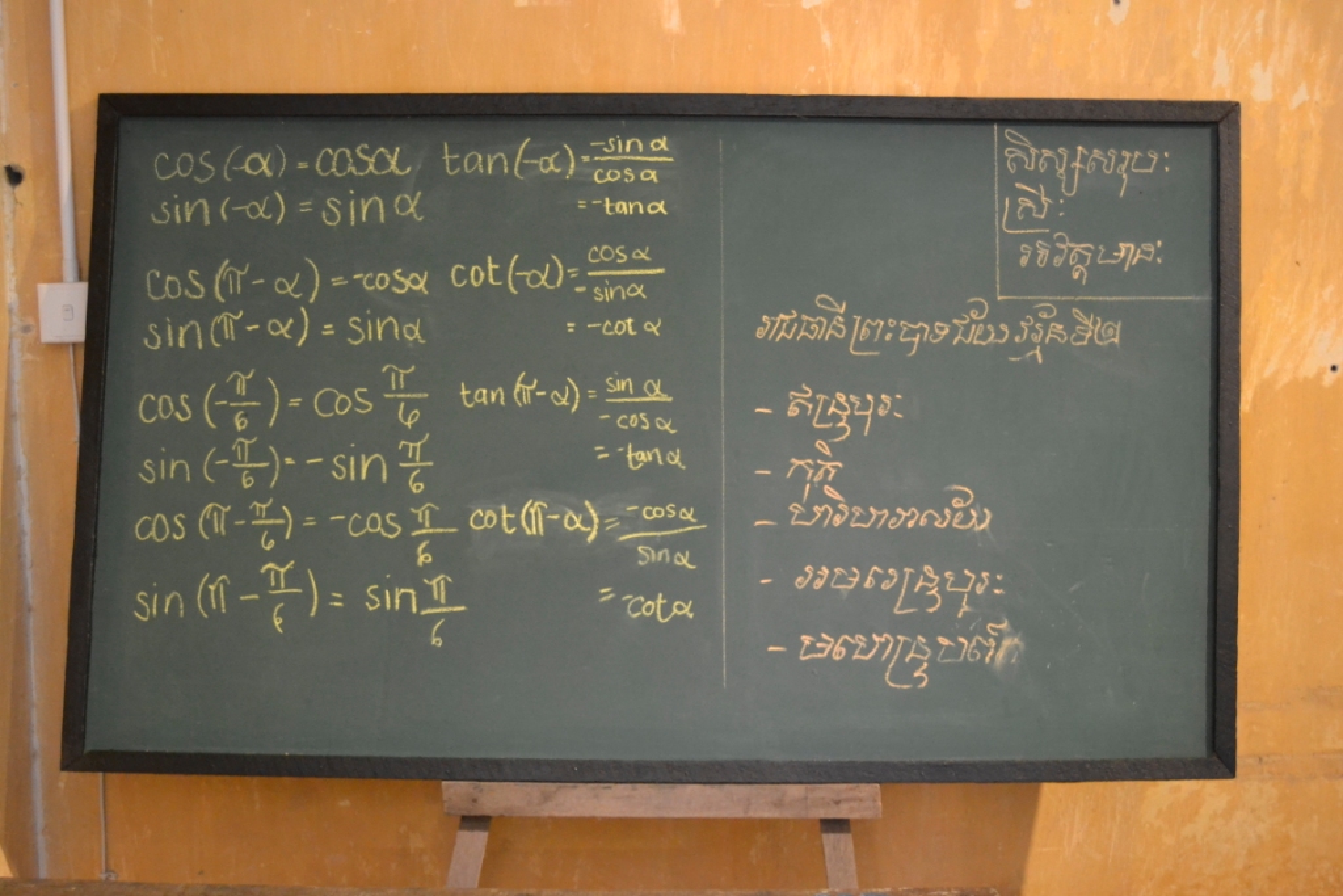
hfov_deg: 41.1
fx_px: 1791
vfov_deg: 28.1
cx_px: 672
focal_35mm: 48
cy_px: 448
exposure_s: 1/60
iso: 3200
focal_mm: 32
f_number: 4.5
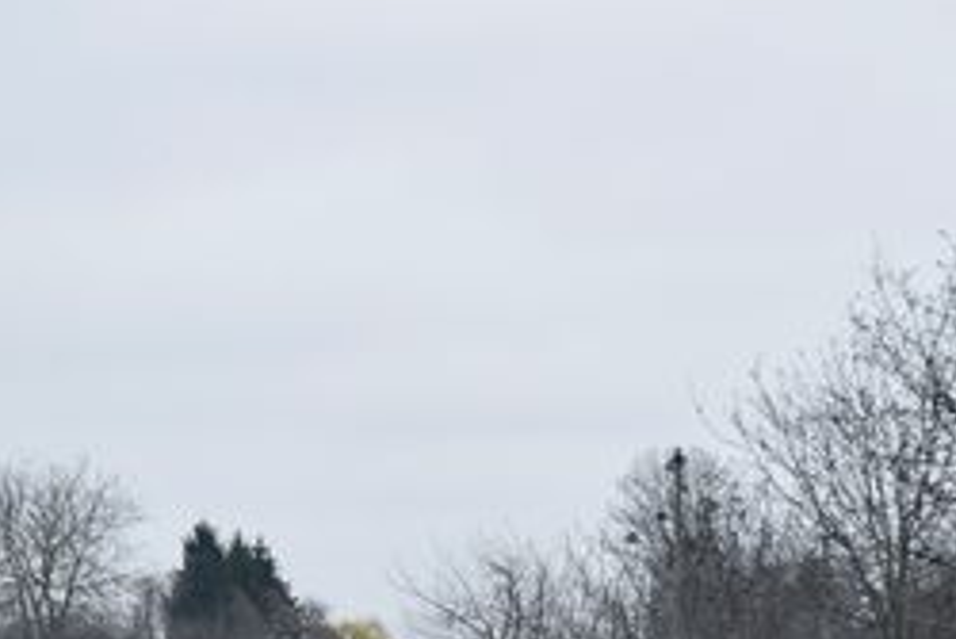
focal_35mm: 202
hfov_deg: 10.2
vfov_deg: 6.7
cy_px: 760
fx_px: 5380
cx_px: 444
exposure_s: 1/400
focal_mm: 45
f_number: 5
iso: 400
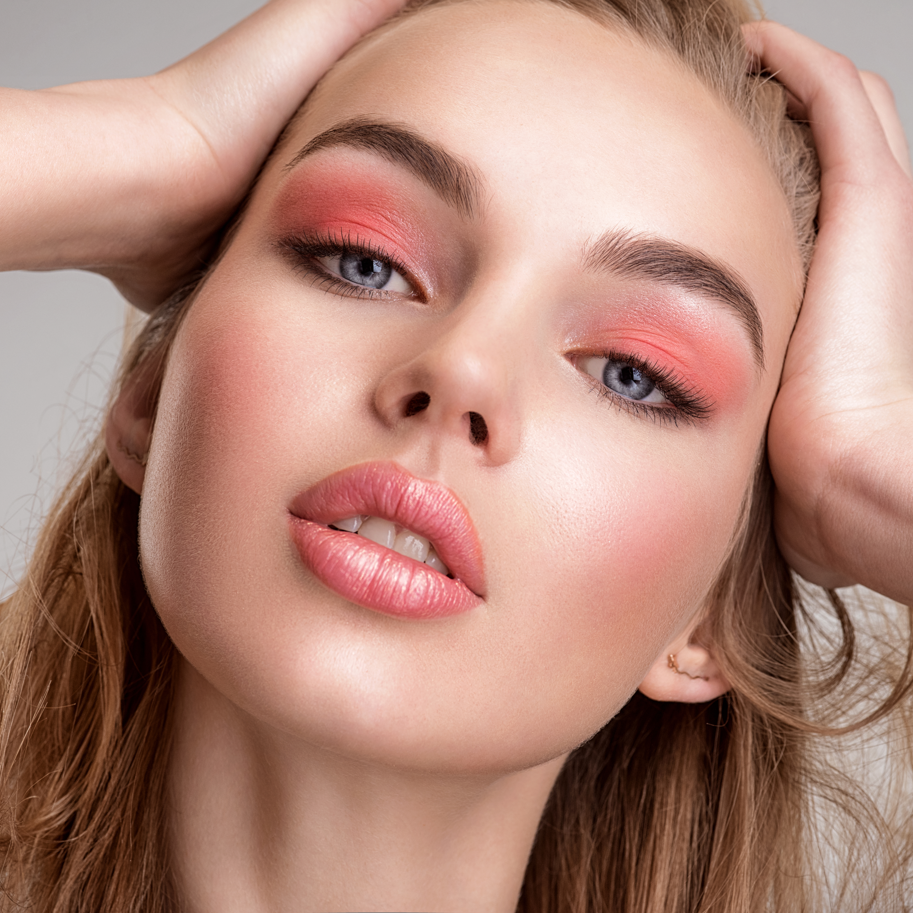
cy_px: 456
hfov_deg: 15.7
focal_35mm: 111
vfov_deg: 15.7
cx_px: 468
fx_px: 3312
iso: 800
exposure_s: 1/125
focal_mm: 120
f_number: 11
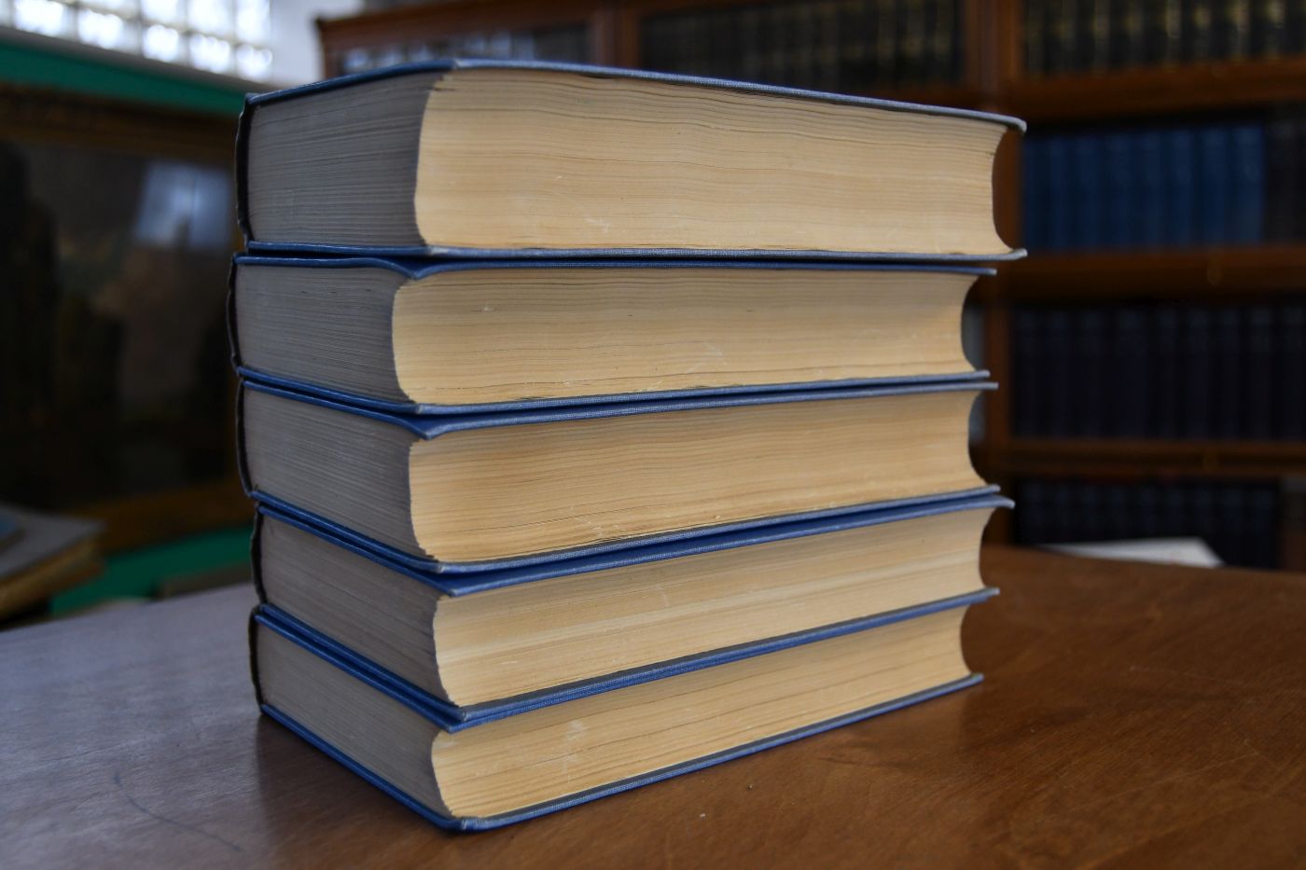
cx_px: 653
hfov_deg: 53.1
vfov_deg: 36.9
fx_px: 1306
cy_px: 435
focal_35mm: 36
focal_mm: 24
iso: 800
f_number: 3.8
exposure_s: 1/200
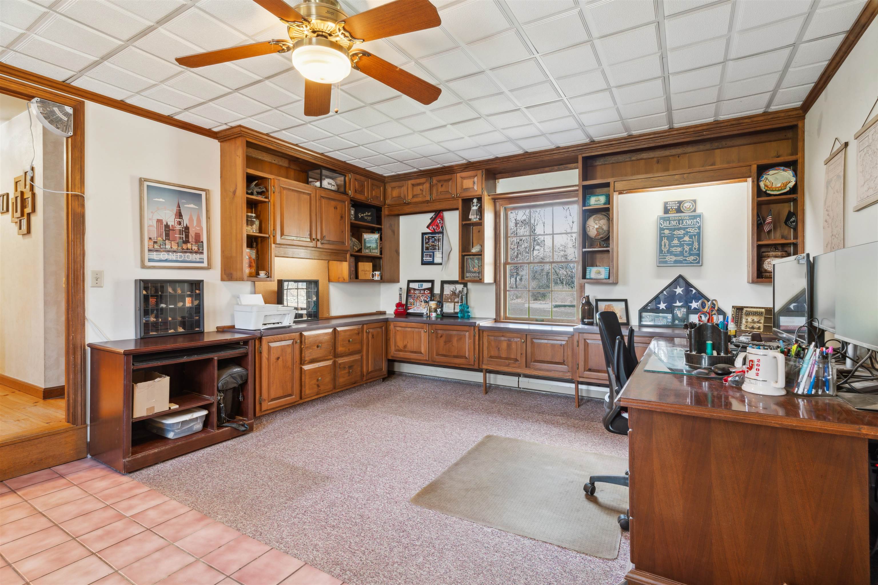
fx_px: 415
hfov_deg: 93.3
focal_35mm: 17
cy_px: 292
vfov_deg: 70.4
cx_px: 439
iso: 100
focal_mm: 17
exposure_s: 2
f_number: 9
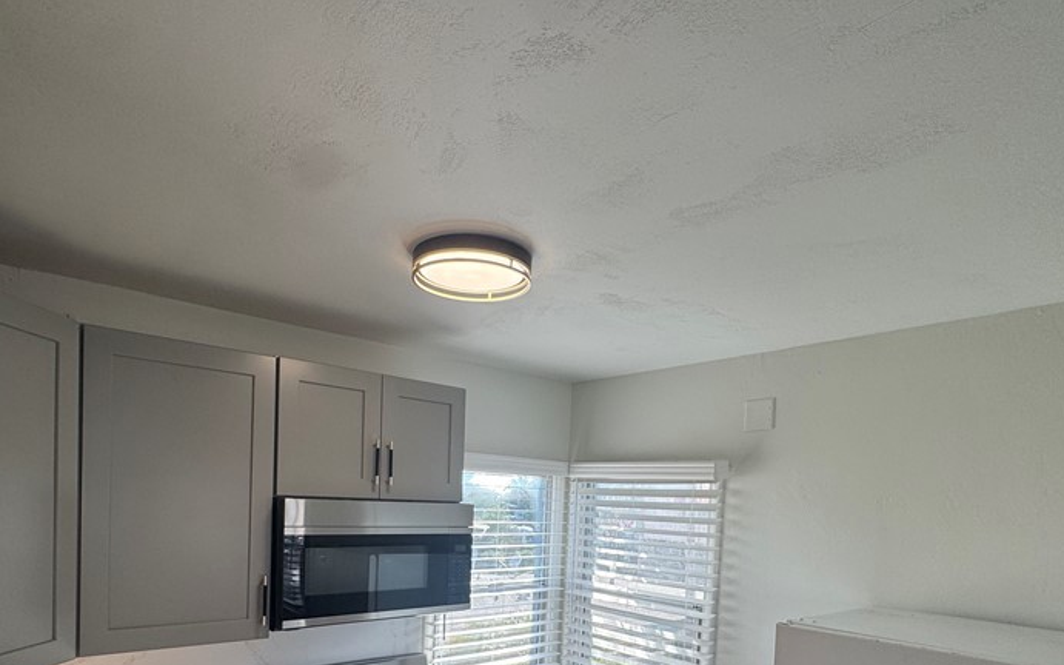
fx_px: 638
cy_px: 528
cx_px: 480
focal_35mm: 22
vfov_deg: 51.7
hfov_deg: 79.4
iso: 40
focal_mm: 2.22
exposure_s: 1/197
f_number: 2.2
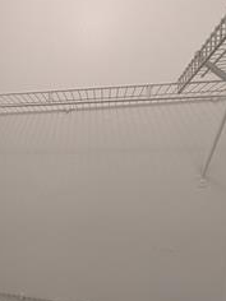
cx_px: -3
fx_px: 287
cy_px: 210
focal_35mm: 33
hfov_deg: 38.0
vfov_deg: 53.8
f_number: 2.2
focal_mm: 1.54
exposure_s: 1/40
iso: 48
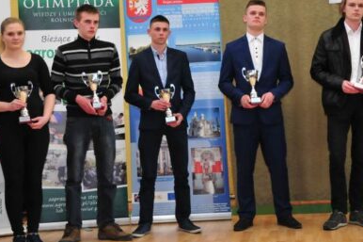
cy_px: 98
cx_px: 181
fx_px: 877
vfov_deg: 15.7
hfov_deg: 23.4
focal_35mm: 87
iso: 800
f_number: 4.2
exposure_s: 1/100
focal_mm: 32
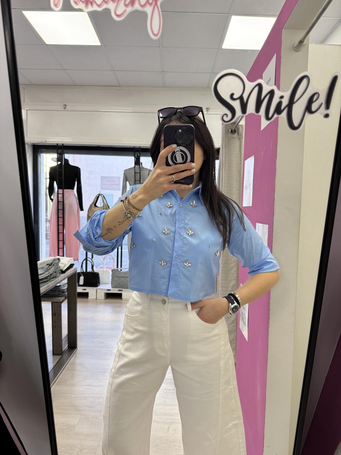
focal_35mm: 24
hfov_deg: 56.8
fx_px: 315
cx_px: 170
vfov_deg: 71.6
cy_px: 228
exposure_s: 1/100
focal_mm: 6.76
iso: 125
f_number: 1.78
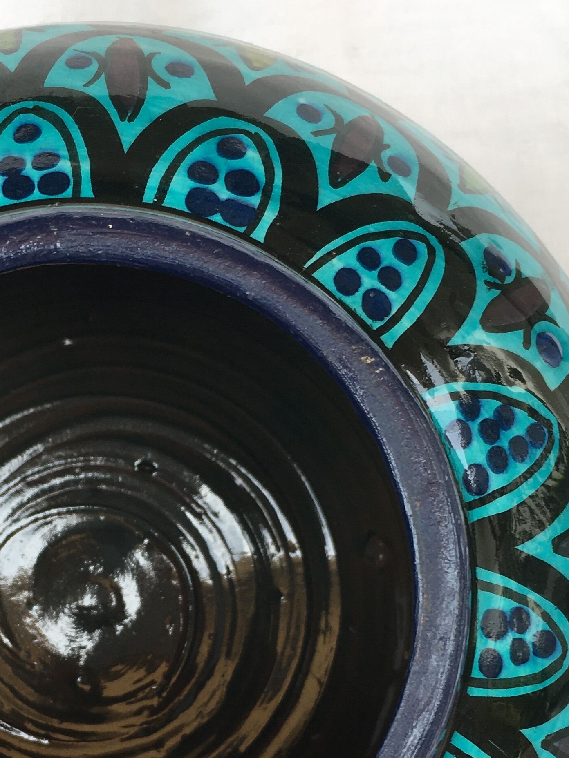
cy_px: 576
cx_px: 107
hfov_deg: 22.9
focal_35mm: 63
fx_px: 1381
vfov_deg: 30.2
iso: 25
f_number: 2.2
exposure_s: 1/182
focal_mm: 4.15
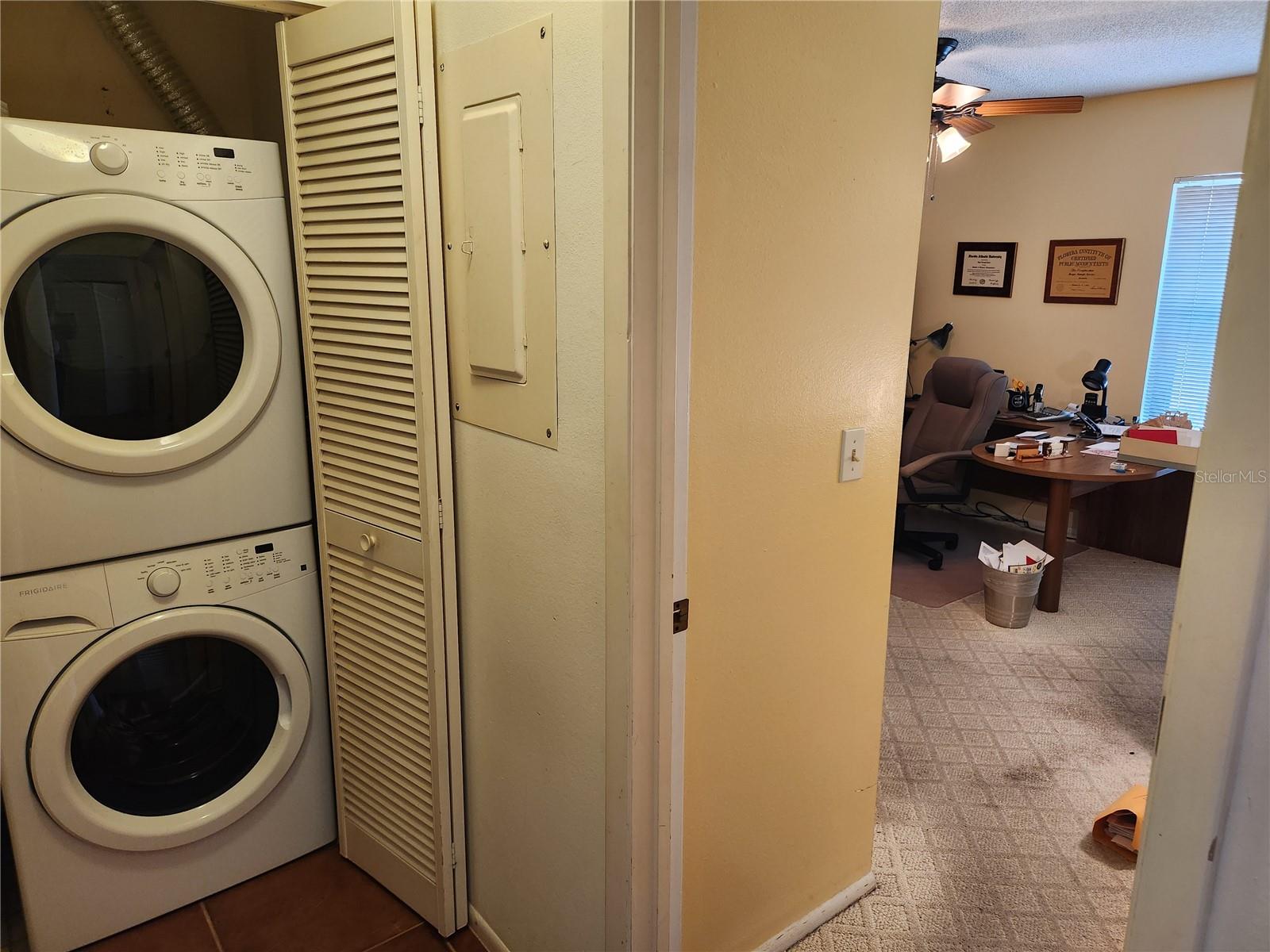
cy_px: 476
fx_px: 844
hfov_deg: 73.9
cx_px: 635
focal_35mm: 23
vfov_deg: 58.9
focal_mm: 5.4
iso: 400
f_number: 1.8
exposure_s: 1/120
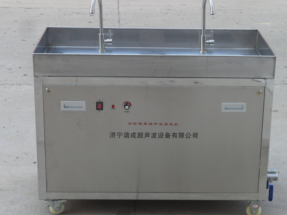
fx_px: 713
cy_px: 111
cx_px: 150
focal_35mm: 86
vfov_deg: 17.2
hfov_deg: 22.8
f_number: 3.9
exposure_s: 1/60
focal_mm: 13.2
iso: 100
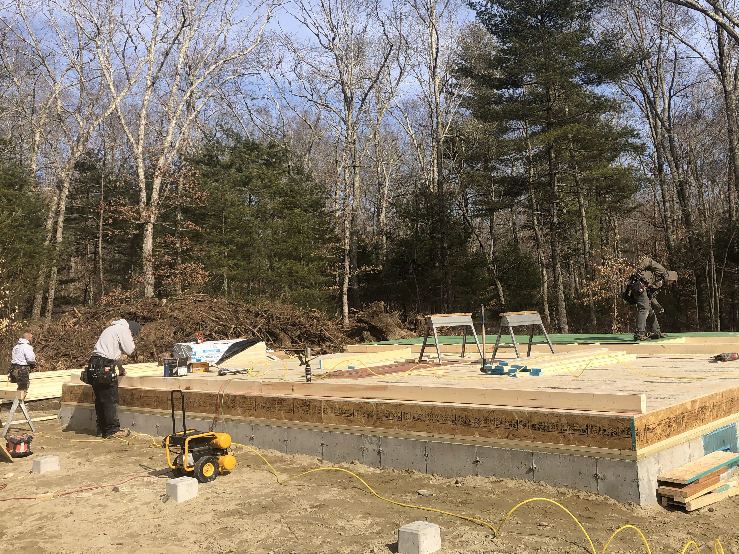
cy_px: 235
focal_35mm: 37
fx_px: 790
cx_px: 441
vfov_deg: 38.6
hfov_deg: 49.8
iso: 20
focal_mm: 3.99
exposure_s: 1/1919
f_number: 1.8
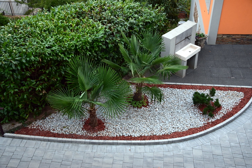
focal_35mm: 45
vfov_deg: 29.9
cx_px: 126
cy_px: 84
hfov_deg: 43.6
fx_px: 315
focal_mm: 30
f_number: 4.2
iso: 1600
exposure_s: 1/10
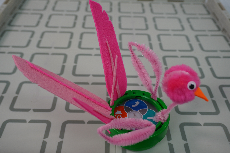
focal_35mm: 39
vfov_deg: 34.6
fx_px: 246
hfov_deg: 50.1
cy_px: 78
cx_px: 115
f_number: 4.5
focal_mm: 25
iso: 100
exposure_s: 1/50
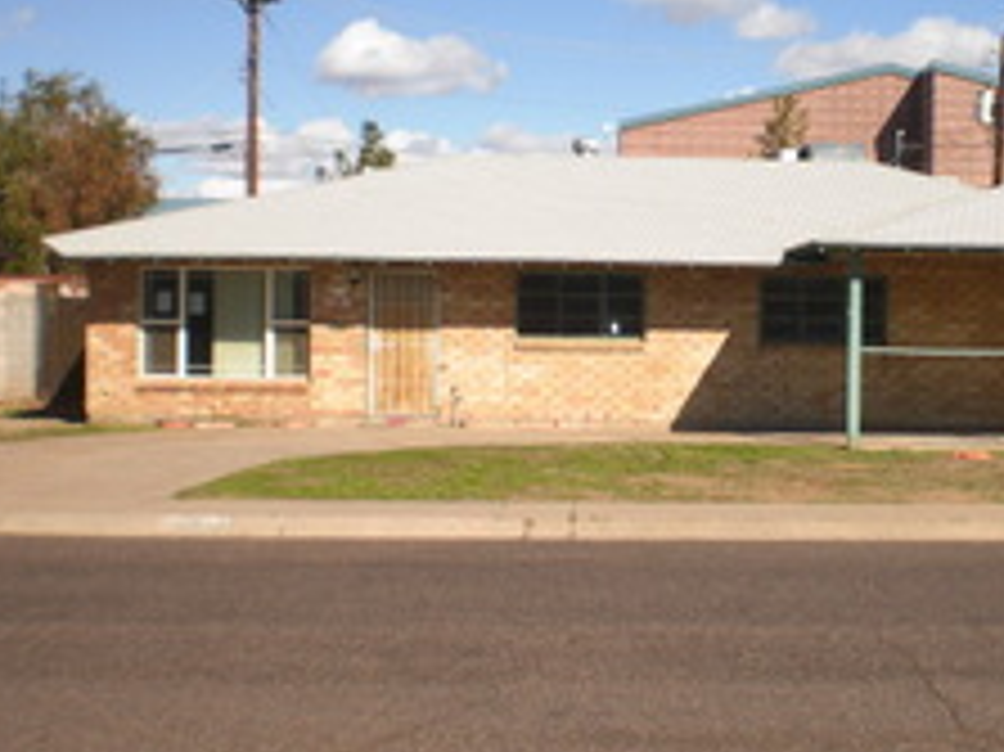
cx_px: 725
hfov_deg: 32.2
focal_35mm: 59
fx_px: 1710
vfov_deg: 24.8
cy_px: 365
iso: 50
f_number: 4.4
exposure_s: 1/500
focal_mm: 6.3
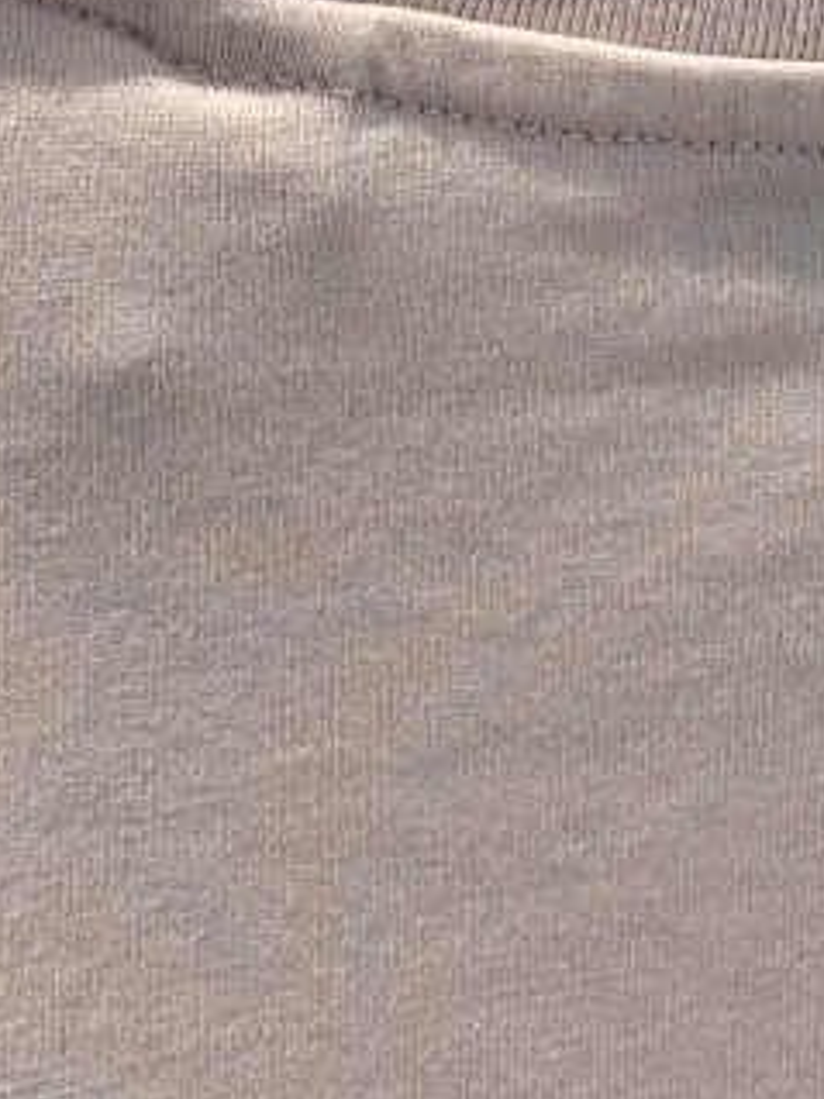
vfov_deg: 9.1
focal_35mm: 217
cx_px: 576
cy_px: 59
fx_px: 6892
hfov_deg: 6.8
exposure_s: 1/100
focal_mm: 6.76
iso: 64
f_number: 1.78
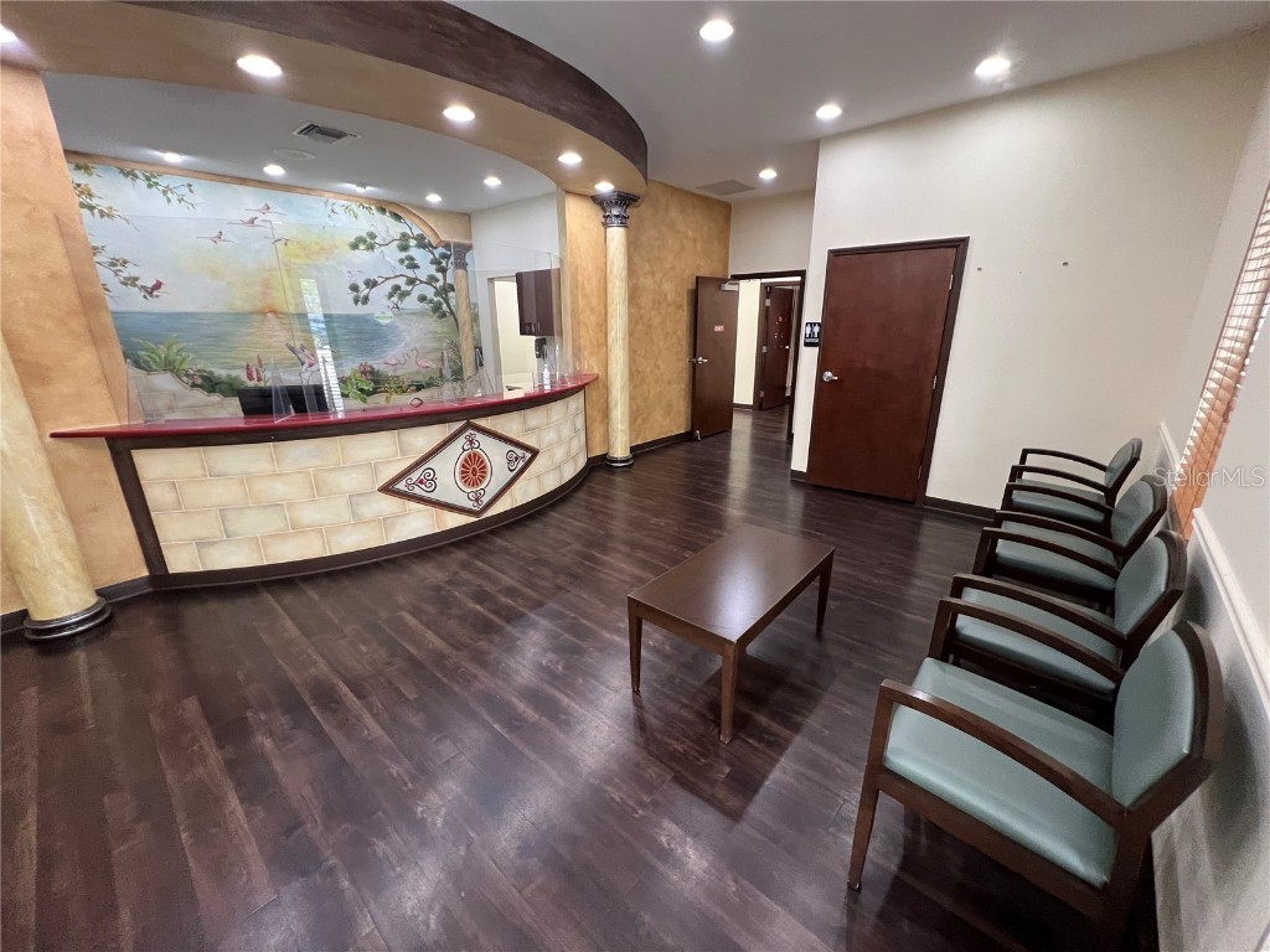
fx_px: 477
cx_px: 635
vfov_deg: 89.9
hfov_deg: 106.2
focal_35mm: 13
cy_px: 476
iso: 320
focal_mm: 1.57
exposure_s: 1/60
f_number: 1.8
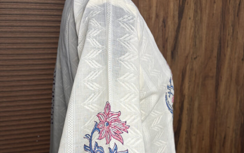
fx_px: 246
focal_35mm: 37
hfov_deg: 52.8
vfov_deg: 33.2
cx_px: 122
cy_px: 128
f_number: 1.6
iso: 50
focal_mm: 5.96
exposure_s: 1/100
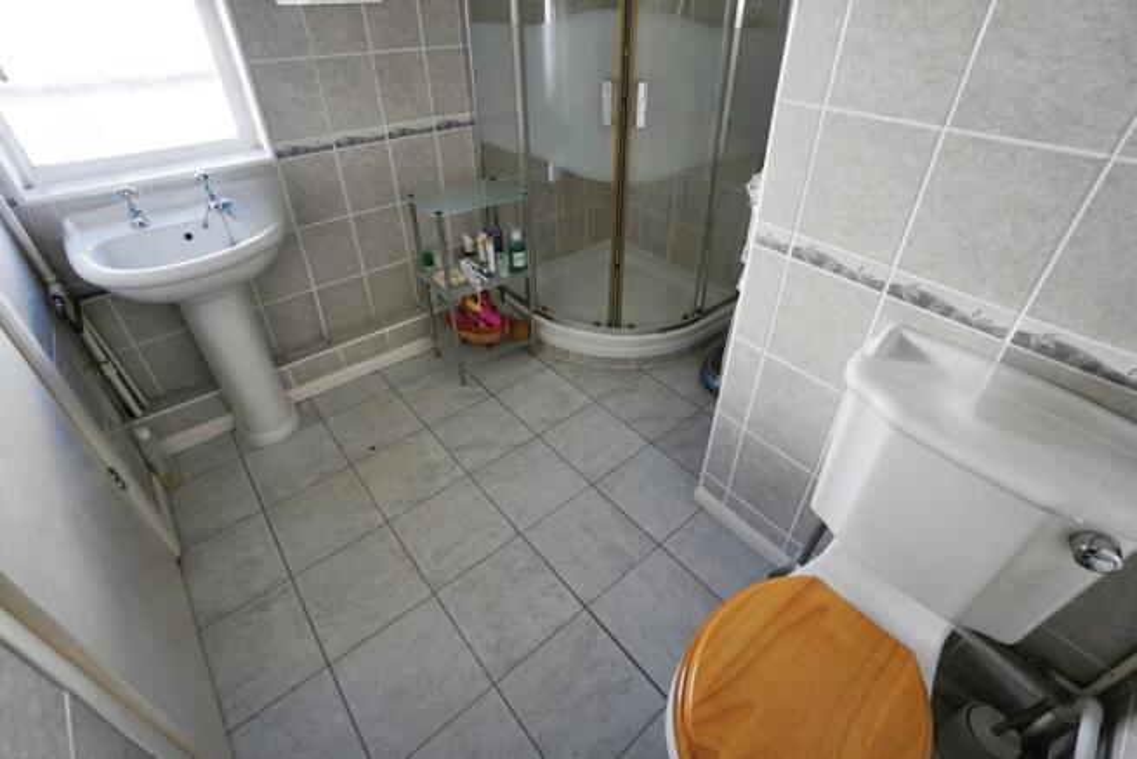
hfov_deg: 100.4
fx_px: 474
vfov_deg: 77.4
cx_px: 568
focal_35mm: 15
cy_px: 380
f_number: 4
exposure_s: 1/60
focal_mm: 10
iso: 320
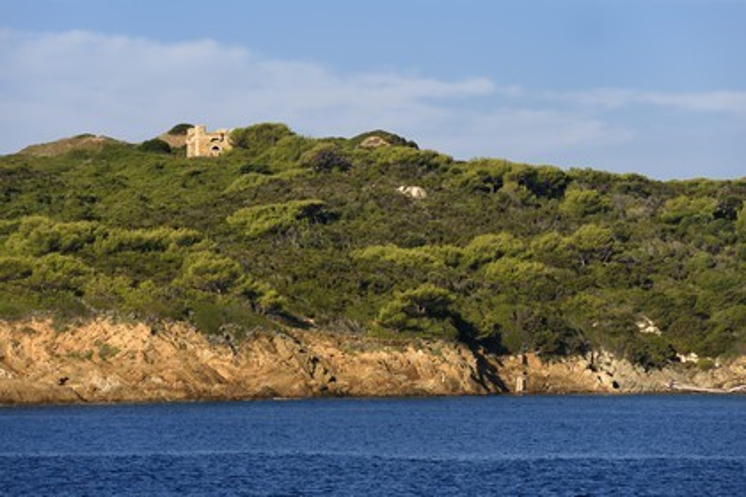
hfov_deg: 10.3
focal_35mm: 200
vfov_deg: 6.9
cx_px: 373
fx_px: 4144
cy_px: 248
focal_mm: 200
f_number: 7.1
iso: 200
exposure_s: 1/640
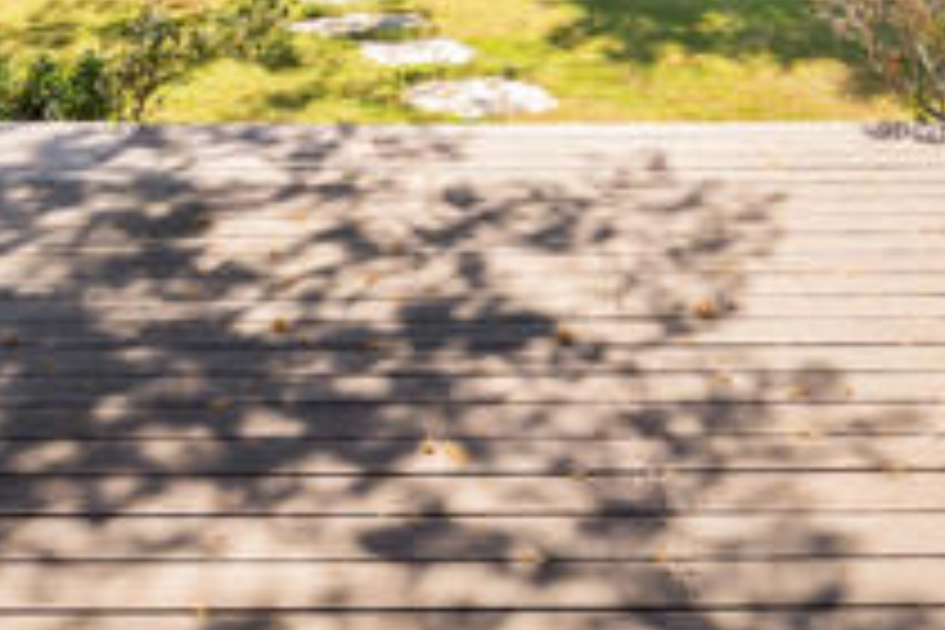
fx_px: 1522
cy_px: -313
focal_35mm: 58
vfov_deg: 20.2
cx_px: 486
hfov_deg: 34.5
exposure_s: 1/125
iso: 64
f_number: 10
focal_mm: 19
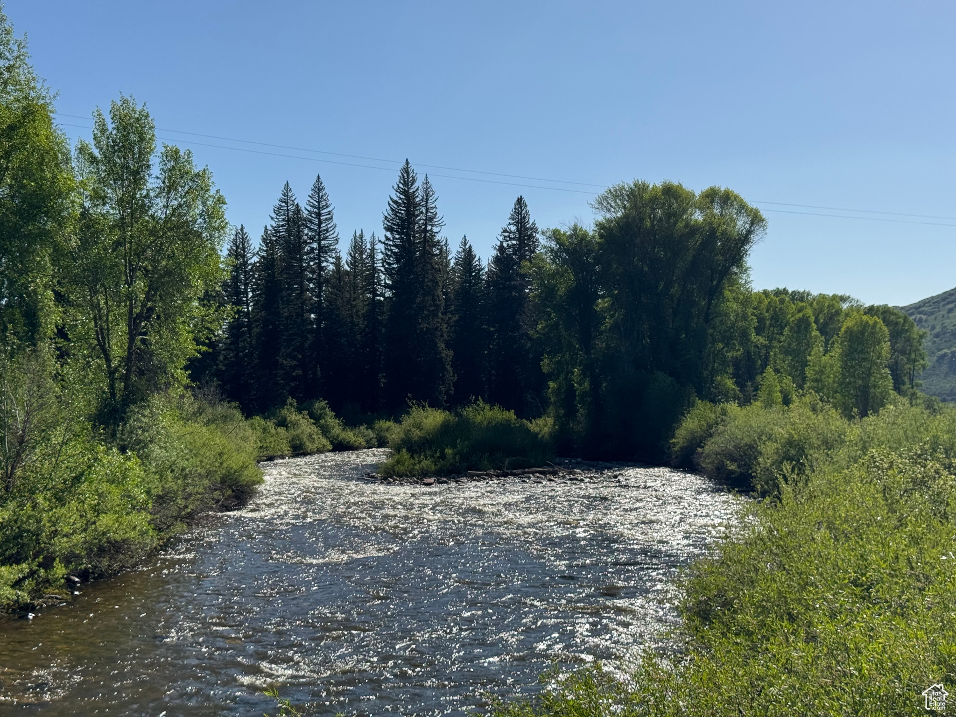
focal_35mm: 48
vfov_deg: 30.3
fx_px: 1326
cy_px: 358
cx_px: 478
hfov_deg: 39.7
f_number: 1.78
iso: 64
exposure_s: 1/7092
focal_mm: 6.76
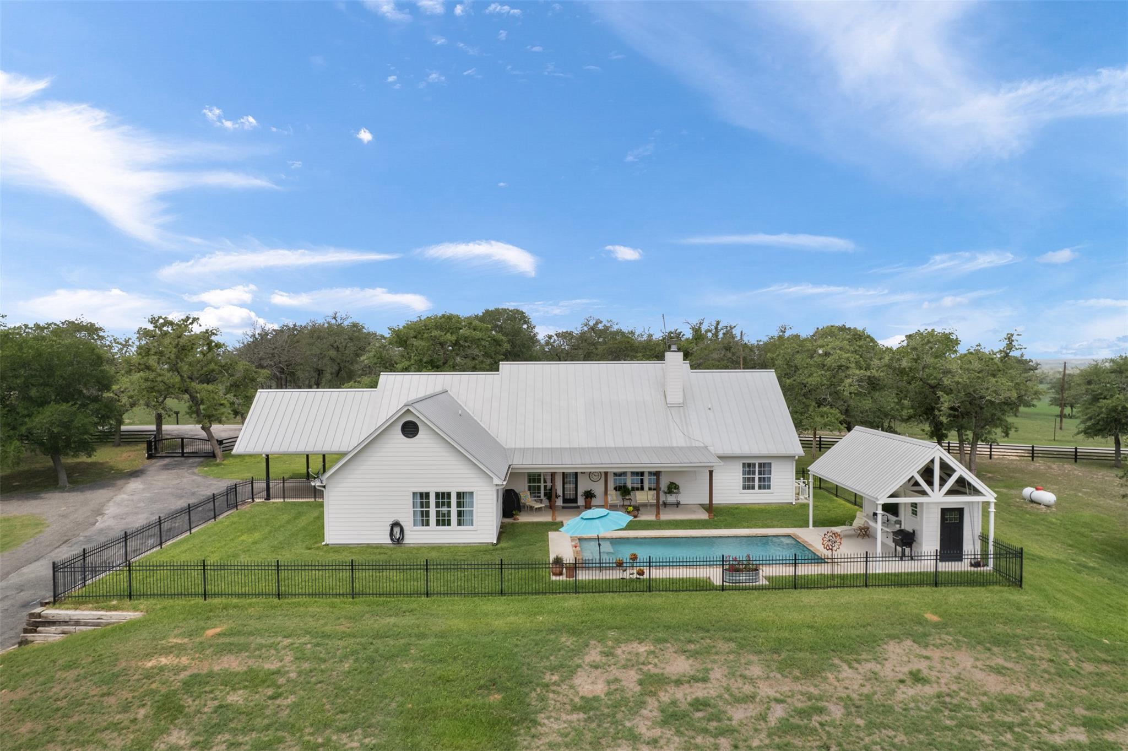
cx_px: 564
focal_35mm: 22
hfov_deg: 78.6
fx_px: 689
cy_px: 376
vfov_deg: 57.2
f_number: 2.8
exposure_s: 1/640
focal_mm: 8.38
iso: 100
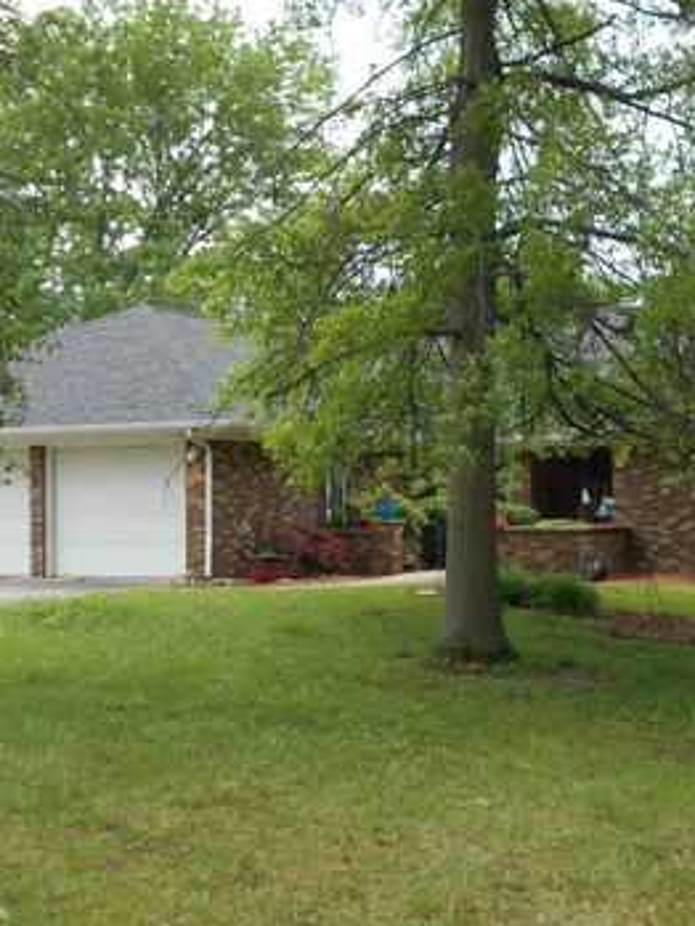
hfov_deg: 27.5
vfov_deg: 36.2
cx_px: 430
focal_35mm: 53
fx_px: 1418
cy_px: 476
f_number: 3.9
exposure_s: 1/200
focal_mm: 6.7
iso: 80
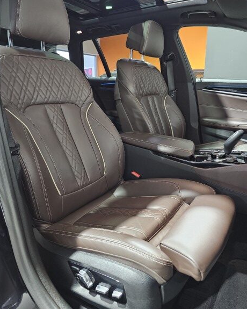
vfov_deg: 68.1
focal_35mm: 25
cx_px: 126
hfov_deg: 56.8
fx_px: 228
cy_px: 152
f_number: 1.7
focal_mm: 6.3
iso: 640
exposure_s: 1/25
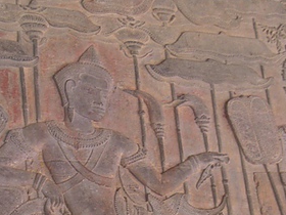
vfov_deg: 16.6
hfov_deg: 22.2
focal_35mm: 88
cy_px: 175
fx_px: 727
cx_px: 92
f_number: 2.8
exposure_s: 1/15
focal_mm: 6.8
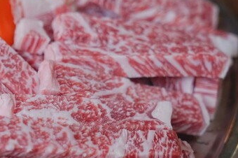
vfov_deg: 10.1
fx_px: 892
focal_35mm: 135
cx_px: -10
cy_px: 100
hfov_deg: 14.9
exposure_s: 1/60
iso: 320
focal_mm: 54
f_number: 3.2
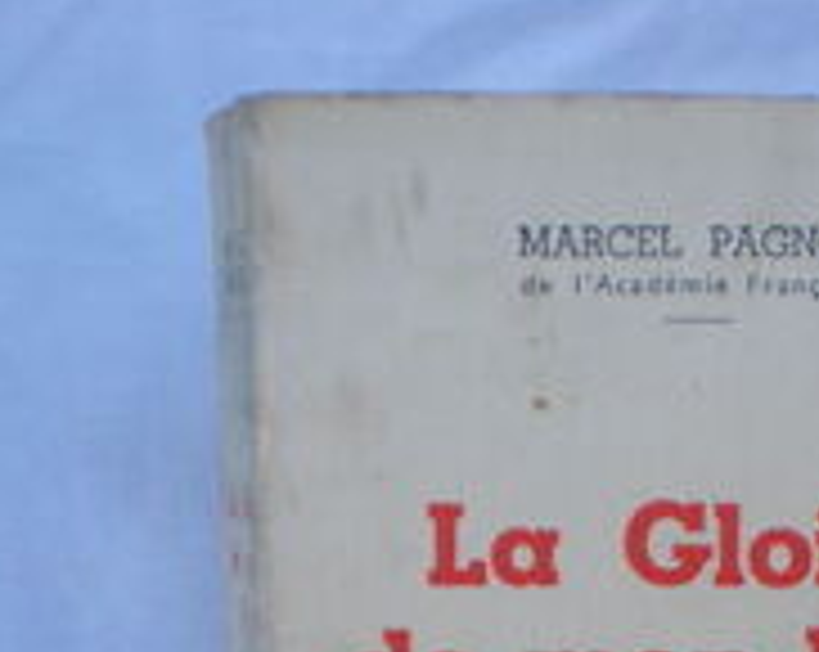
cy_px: 787
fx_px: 2372
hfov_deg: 19.4
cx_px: 670
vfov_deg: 15.1
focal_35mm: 98
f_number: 3.1
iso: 137
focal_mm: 6.3
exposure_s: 1/48
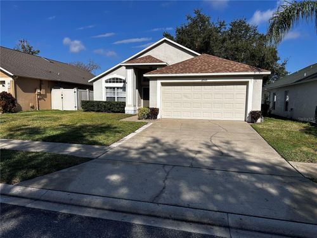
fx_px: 220
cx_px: 158
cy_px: 119
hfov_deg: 71.6
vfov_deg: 56.8
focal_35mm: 24
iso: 80
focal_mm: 6.86
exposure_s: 1/8197
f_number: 1.78
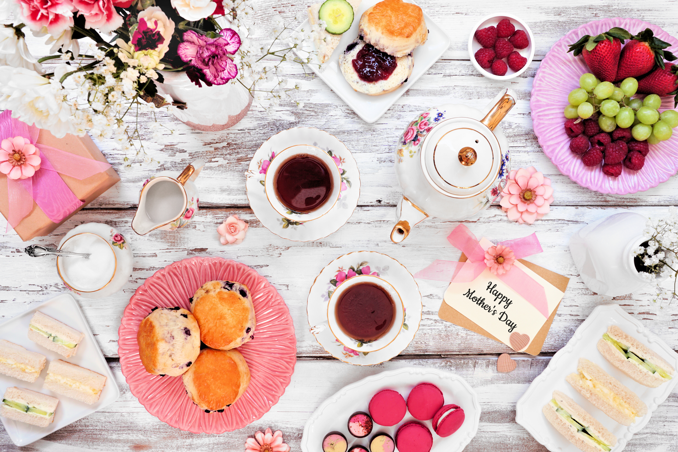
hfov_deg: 53.1
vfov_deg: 36.9
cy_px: 226
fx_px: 678
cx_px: 339
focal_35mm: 36
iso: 100
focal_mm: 24
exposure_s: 2.5
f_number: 16
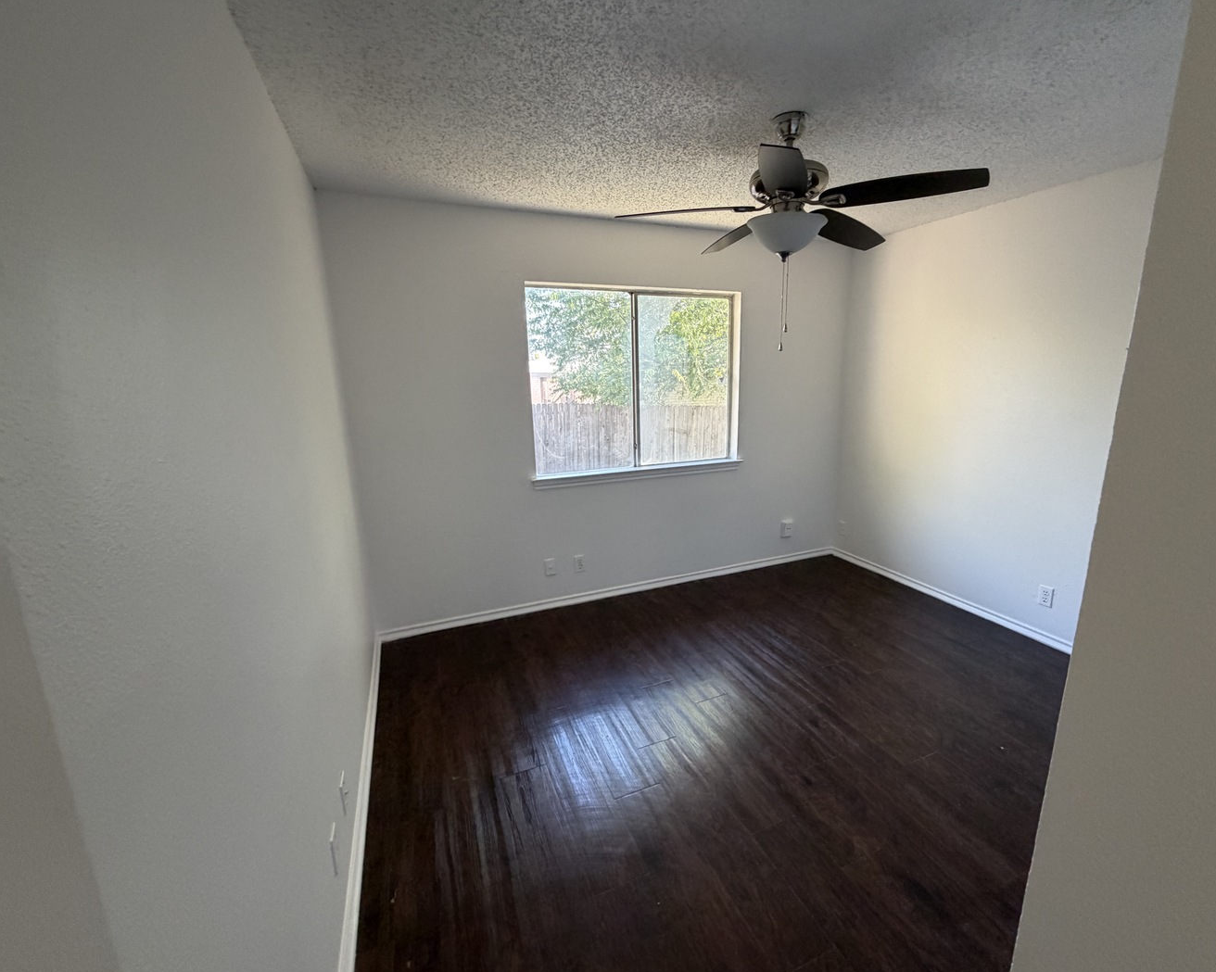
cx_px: 652
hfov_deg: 96.6
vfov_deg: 84.0
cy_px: 491
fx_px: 540
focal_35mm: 15
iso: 320
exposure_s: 1/118
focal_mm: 2.22
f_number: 2.2
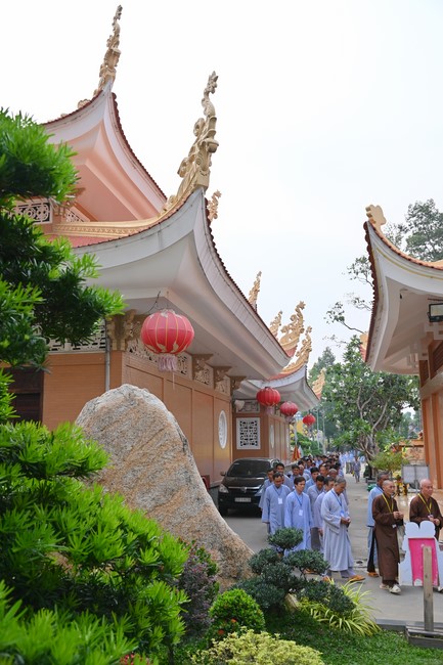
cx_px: 222
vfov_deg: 58.7
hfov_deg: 41.1
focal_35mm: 32
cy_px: 332
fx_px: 591
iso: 125
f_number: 5.6
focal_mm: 32
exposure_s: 1/250
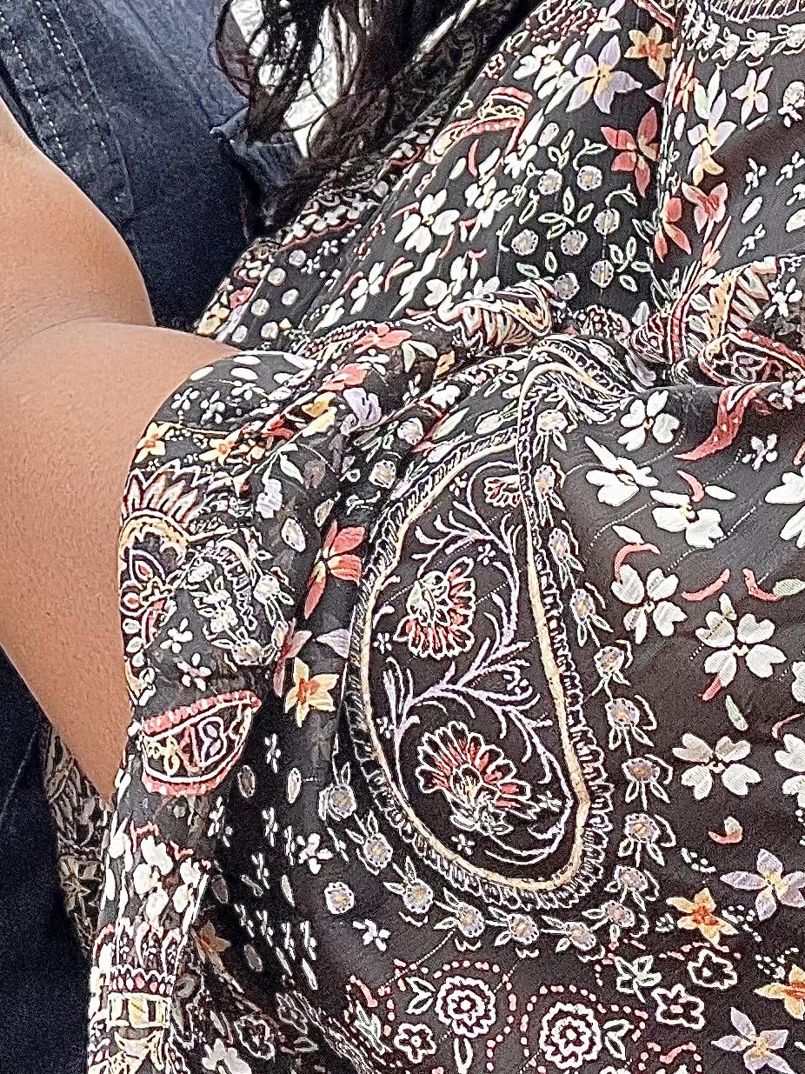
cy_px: -33
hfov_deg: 19.3
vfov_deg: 24.6
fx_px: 2326
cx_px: 111
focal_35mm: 75
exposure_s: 1/90
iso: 100
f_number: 2.2
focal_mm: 2.71
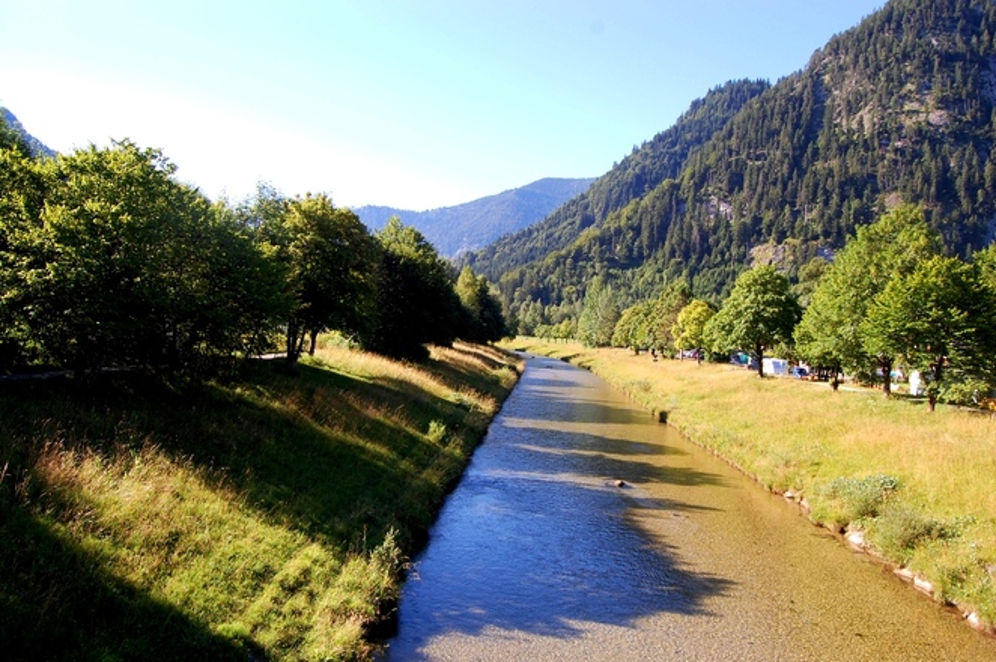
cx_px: 498
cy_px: 331
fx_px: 746
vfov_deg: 47.8
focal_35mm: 27
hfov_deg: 67.4
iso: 200
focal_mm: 18
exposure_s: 1/160
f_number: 7.1
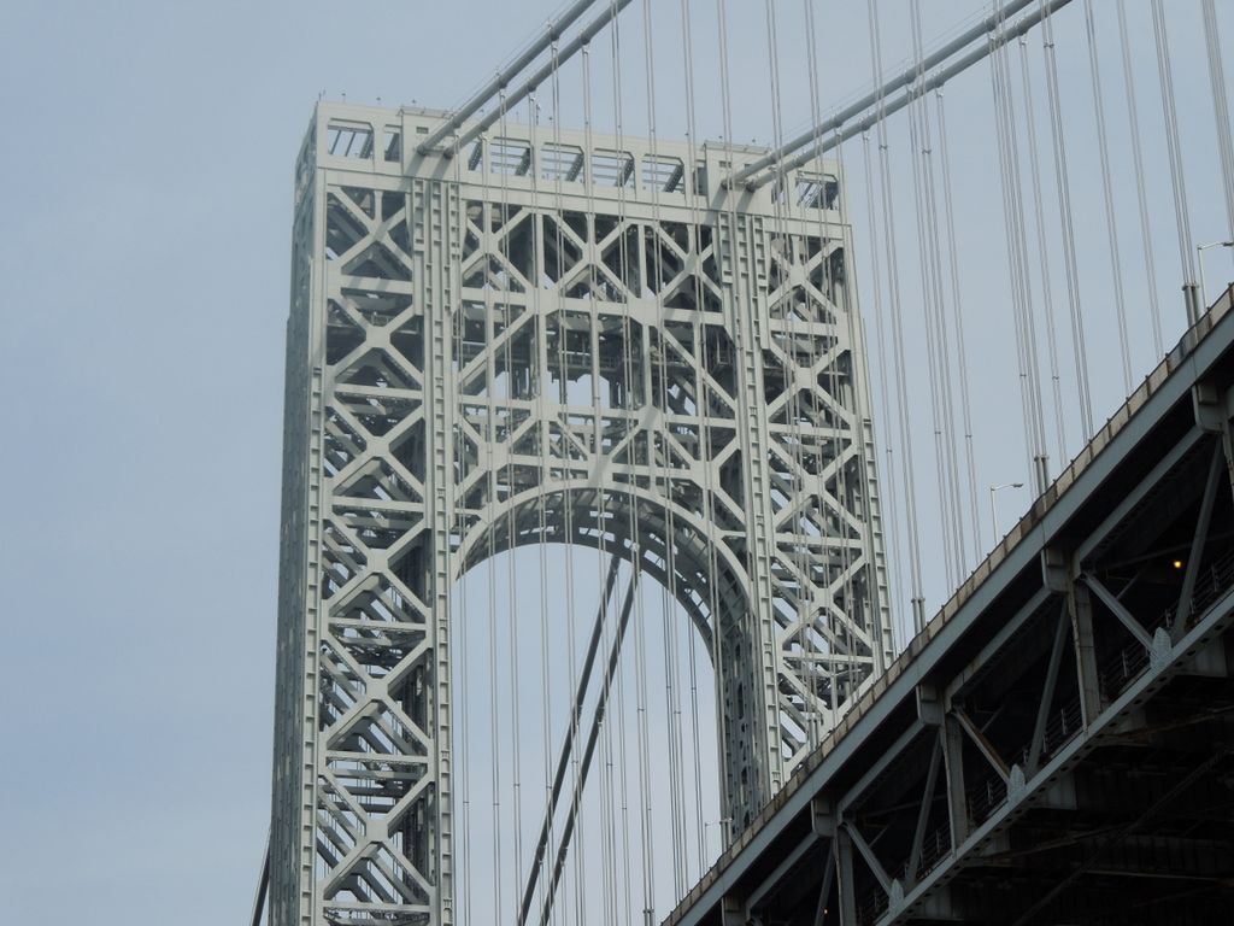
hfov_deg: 22.0
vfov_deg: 16.6
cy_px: 463
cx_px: 617
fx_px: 3173
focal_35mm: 89
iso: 100
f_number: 4.6
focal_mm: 16
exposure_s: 1/1000
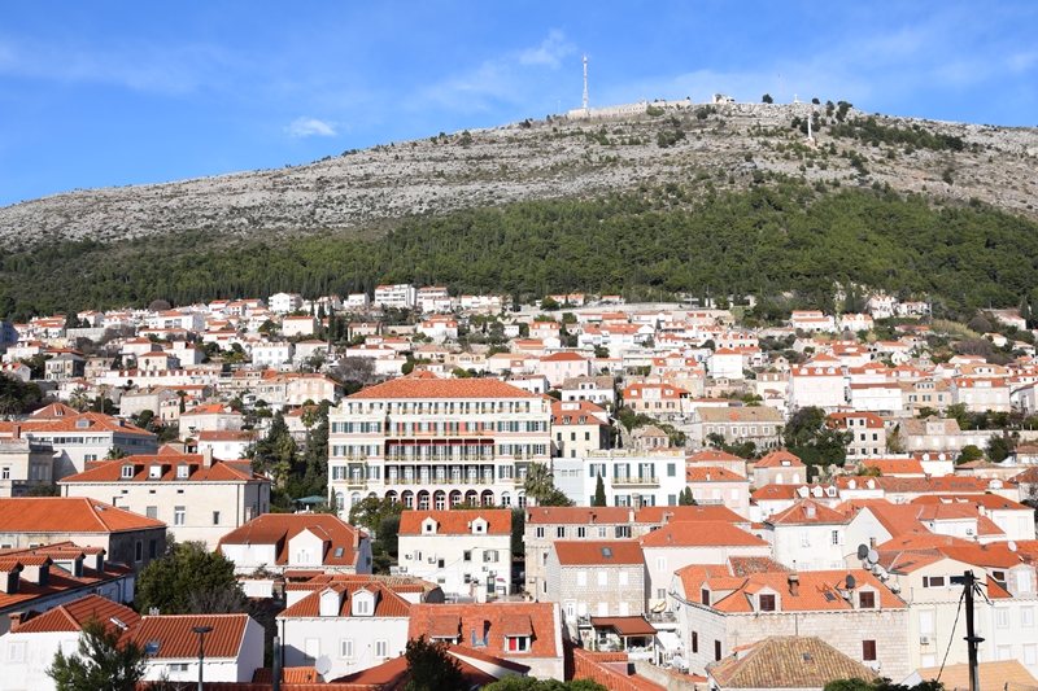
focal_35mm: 36
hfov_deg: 53.1
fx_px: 1038
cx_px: 519
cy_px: 346
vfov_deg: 36.9
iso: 200
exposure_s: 1/400
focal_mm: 24
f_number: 10
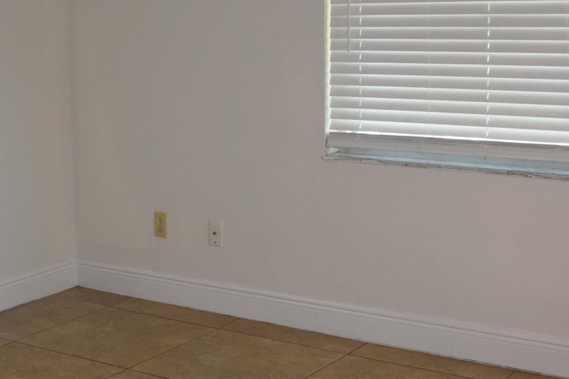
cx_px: 106
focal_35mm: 70
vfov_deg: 19.4
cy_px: 133
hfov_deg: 28.2
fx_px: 1106
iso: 800
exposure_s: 1/100
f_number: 5
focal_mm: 20
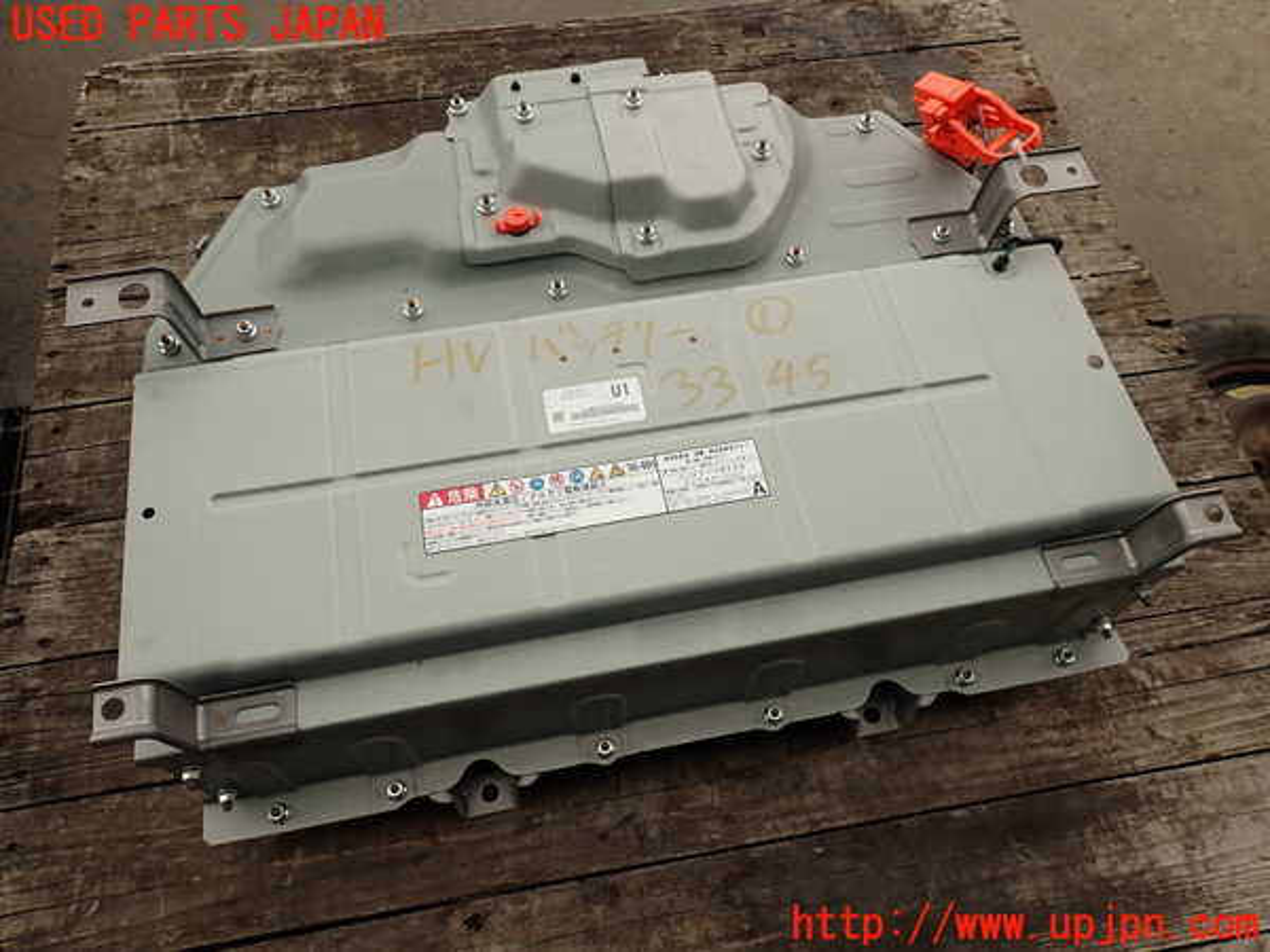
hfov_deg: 69.4
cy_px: 476
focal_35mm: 25
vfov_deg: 54.9
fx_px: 917
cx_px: 635
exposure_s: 1/800
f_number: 2.8
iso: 100
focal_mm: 4.5
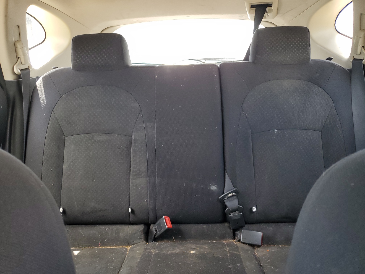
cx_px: 182
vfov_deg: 53.1
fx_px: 274
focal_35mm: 26
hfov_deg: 67.3
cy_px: 137
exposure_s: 1/120
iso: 67
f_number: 1.5
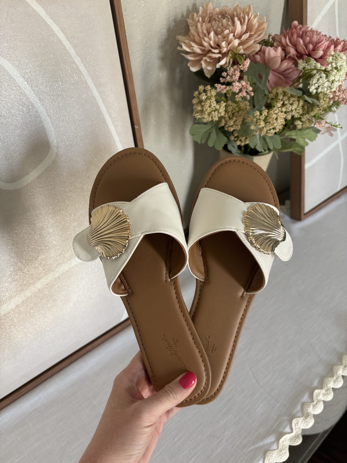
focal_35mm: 26
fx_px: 348
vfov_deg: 67.3
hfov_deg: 53.1
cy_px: 232
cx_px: 174
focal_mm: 5.96
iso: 160
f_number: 1.6
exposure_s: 1/60
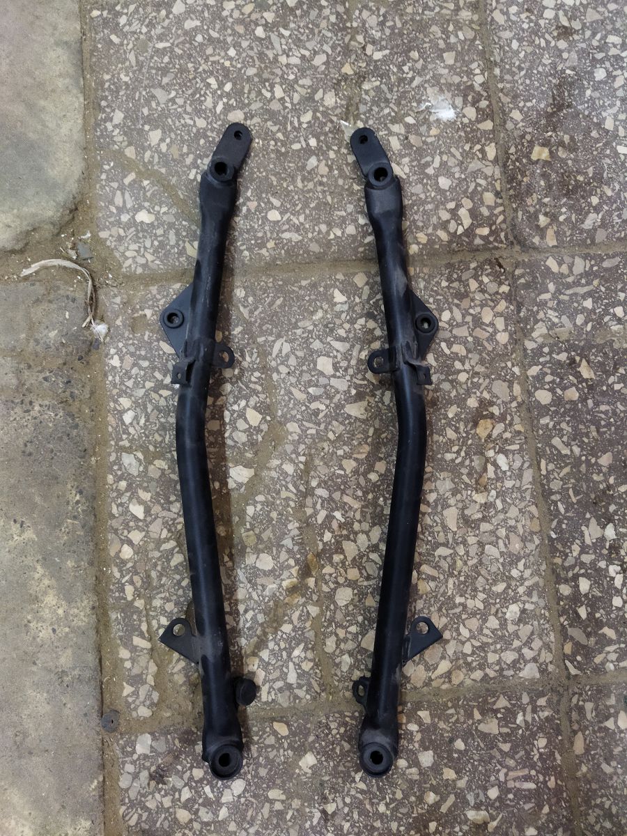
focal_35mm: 27
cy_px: 418
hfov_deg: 51.4
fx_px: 652
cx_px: 314
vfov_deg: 65.3
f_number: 1.79
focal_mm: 4.71
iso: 703
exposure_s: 1/25
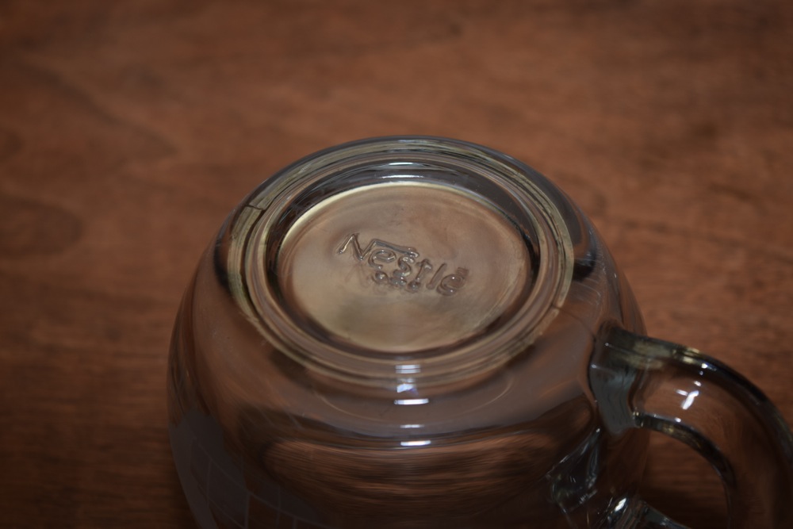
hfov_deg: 24.6
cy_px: 264
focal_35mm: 82
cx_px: 396
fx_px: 1817
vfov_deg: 16.6
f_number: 5.6
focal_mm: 55
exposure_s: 1/125
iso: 140
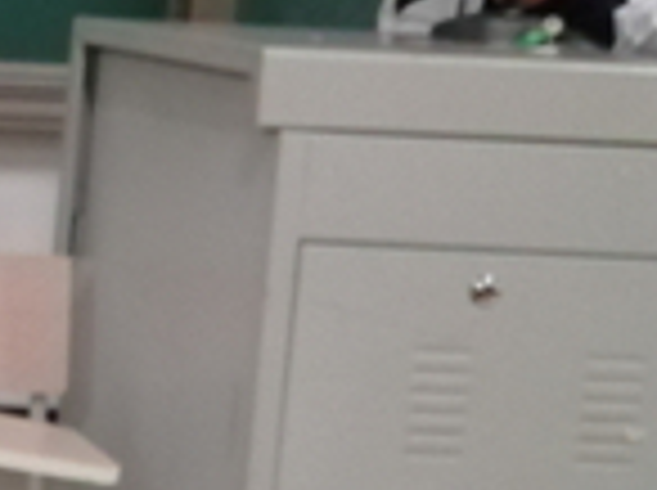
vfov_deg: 12.9
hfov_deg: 13.8
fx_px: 2160
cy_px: 180
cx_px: -774
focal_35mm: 114
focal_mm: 3.62
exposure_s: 1/100
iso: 800
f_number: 1.8
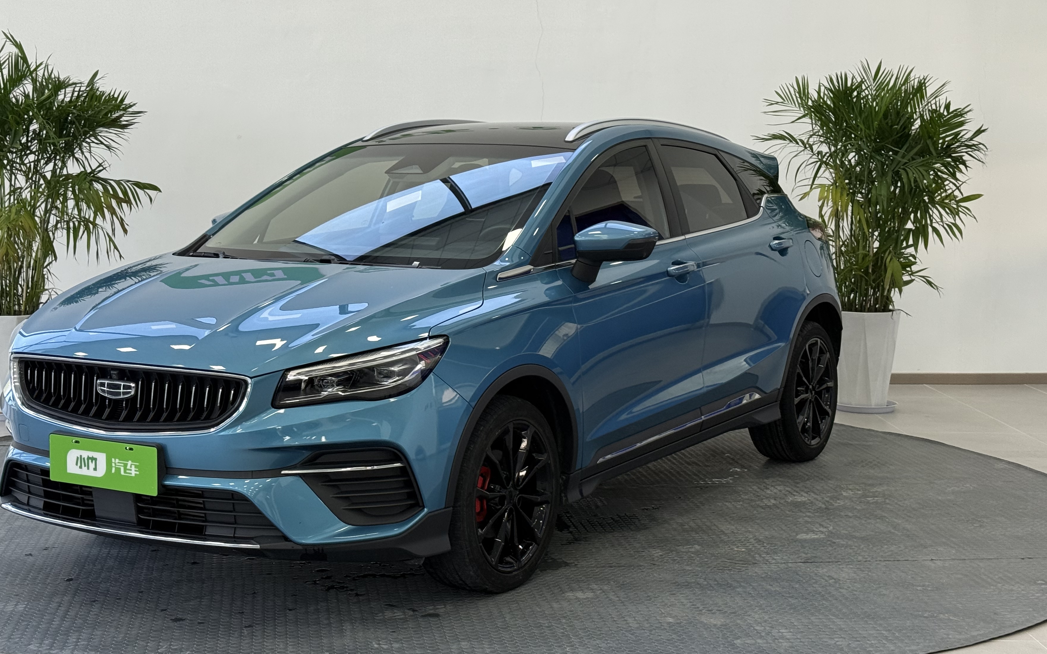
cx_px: 470
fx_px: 1655
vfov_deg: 22.4
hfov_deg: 35.1
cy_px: 282
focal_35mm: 58
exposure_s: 1/121
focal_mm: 6.76
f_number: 1.78
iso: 100
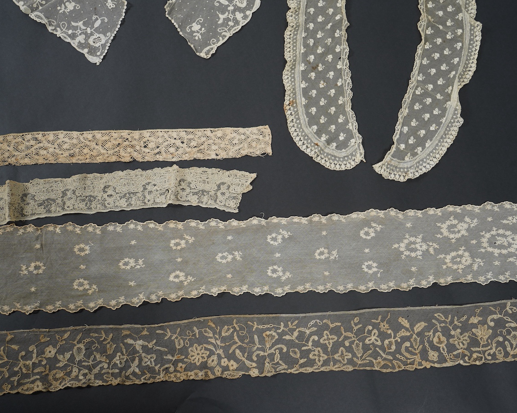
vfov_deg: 43.3
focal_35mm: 34
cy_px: 206
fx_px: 520
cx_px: 280
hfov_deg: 52.8
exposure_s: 1/100
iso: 100
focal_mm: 30
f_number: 7.1
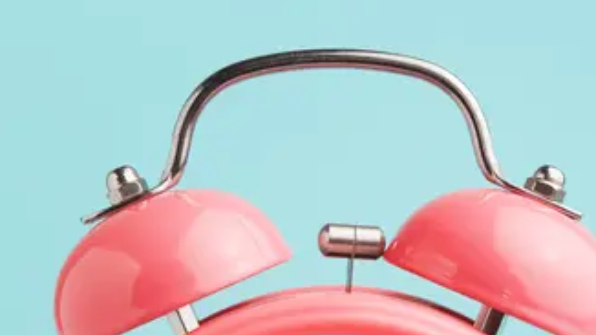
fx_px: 2527
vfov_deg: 7.6
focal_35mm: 160
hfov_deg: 13.4
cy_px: 178
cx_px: 340
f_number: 14
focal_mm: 55
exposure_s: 1/180
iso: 200
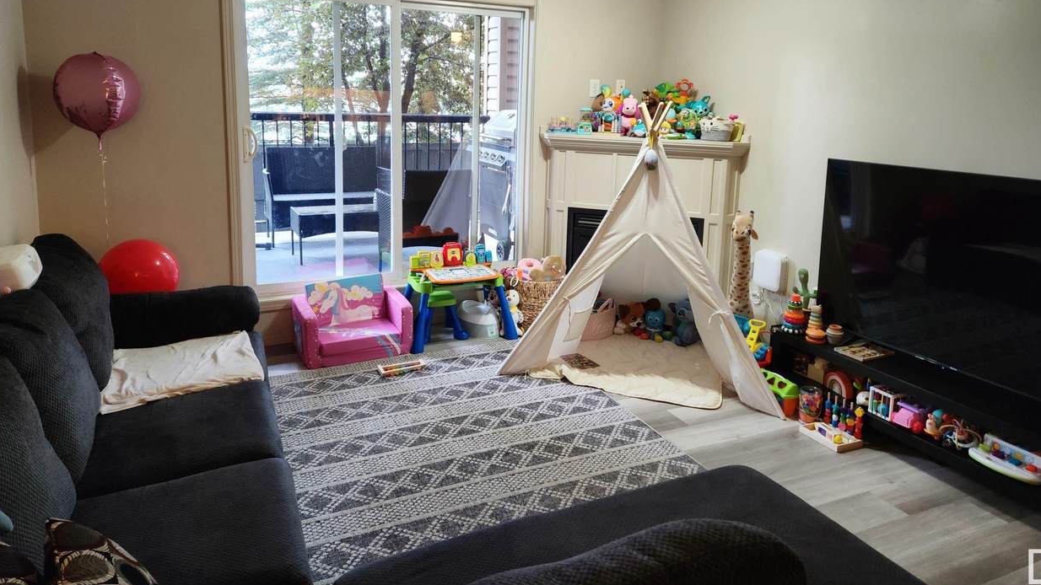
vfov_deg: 43.7
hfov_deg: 71.9
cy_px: 192
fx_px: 718
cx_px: 531
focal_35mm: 26
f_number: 1.8
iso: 250
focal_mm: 5.4
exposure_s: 1/60
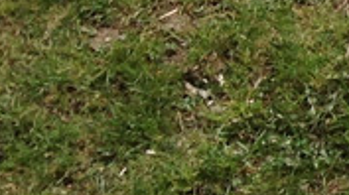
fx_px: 2135
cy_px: -284
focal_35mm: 231
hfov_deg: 8.2
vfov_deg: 5.1
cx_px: 975
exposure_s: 1/2016
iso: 50
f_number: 2.4
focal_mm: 4.28
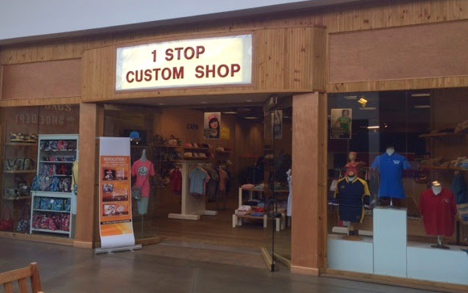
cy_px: 135
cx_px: 231
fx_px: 446
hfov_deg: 55.3
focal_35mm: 35
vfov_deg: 36.2
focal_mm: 4.12
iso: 32
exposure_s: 1/222
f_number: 2.2
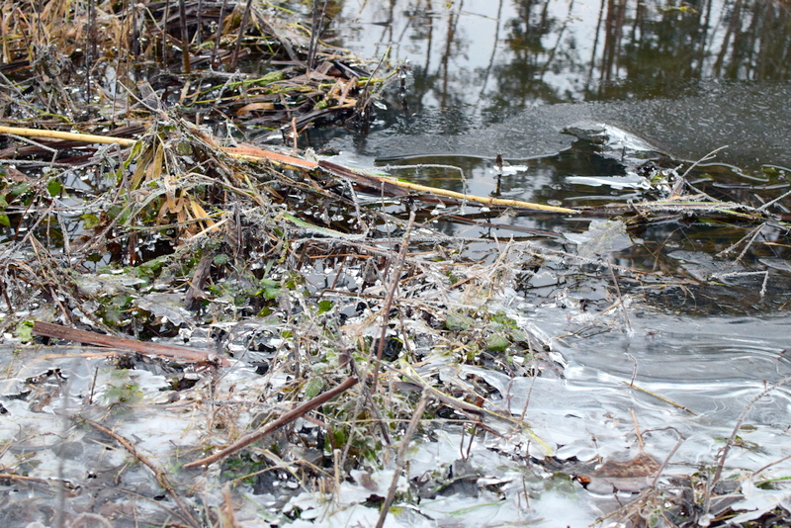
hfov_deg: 37.8
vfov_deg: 25.8
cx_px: 396
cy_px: 264
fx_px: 1154
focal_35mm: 52
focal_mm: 35
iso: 1600
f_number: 6.3
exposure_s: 1/60
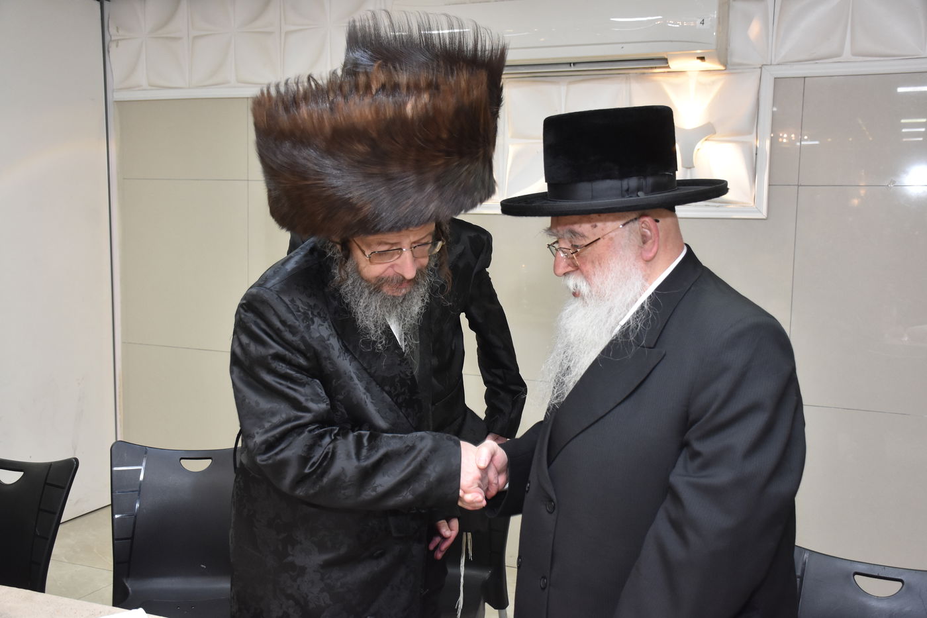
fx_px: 1043
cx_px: 464
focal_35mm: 40
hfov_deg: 47.9
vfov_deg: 33.0
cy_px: 309
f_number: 5.6
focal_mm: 27
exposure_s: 1/100
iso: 1250
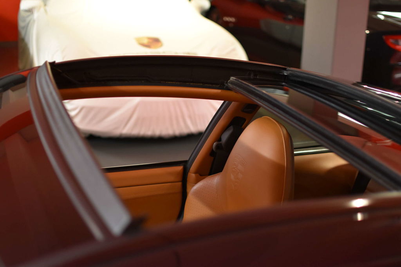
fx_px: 585
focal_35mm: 52
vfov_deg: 25.8
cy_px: 134
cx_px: 200
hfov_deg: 37.8
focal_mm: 35
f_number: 1.8
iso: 1100
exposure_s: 1/60
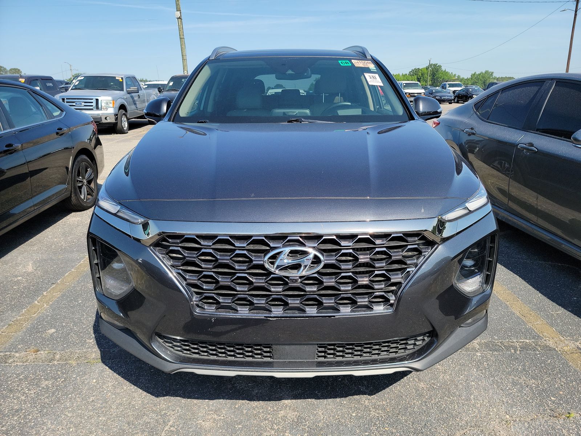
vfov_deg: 56.8
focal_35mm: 24
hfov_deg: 71.6
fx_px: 403
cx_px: 290
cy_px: 218
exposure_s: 1/569
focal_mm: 6.7
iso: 50
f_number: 1.8
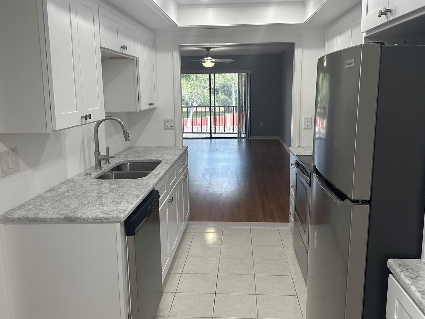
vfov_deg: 45.4
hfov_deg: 58.4
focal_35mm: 31
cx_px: 215
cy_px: 149
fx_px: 381
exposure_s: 1/148
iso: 100
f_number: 1.78
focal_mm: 6.86
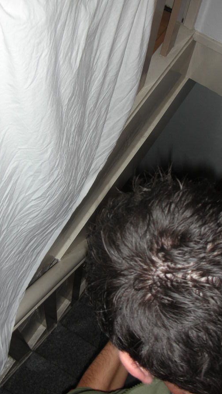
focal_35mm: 43
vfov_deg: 47.3
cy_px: 187
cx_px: 134
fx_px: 450
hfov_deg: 27.7
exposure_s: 1/60.1
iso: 50
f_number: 3
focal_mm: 5.8
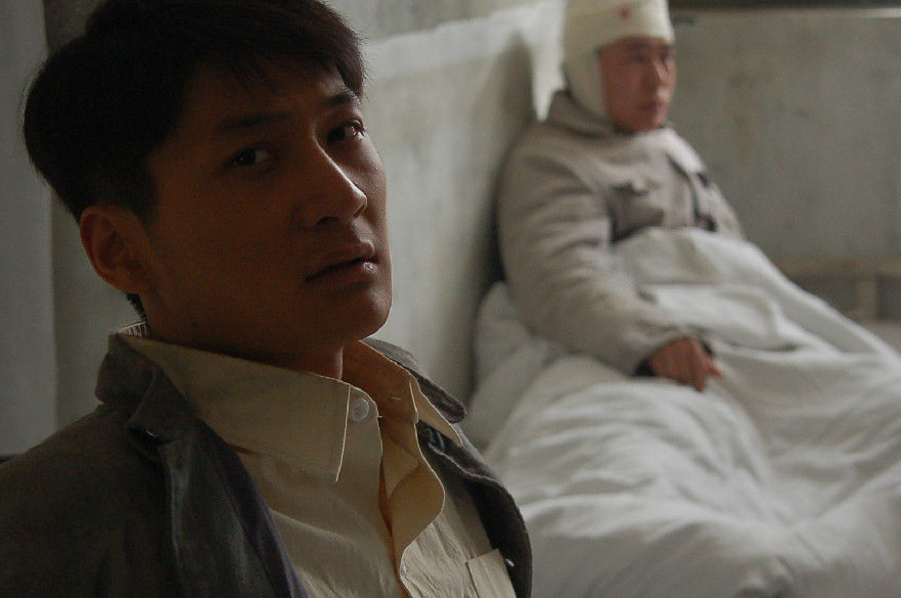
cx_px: 501
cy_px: 439
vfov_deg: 12.5
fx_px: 2724
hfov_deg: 18.8
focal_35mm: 109
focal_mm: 40
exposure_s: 1/25
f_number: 4
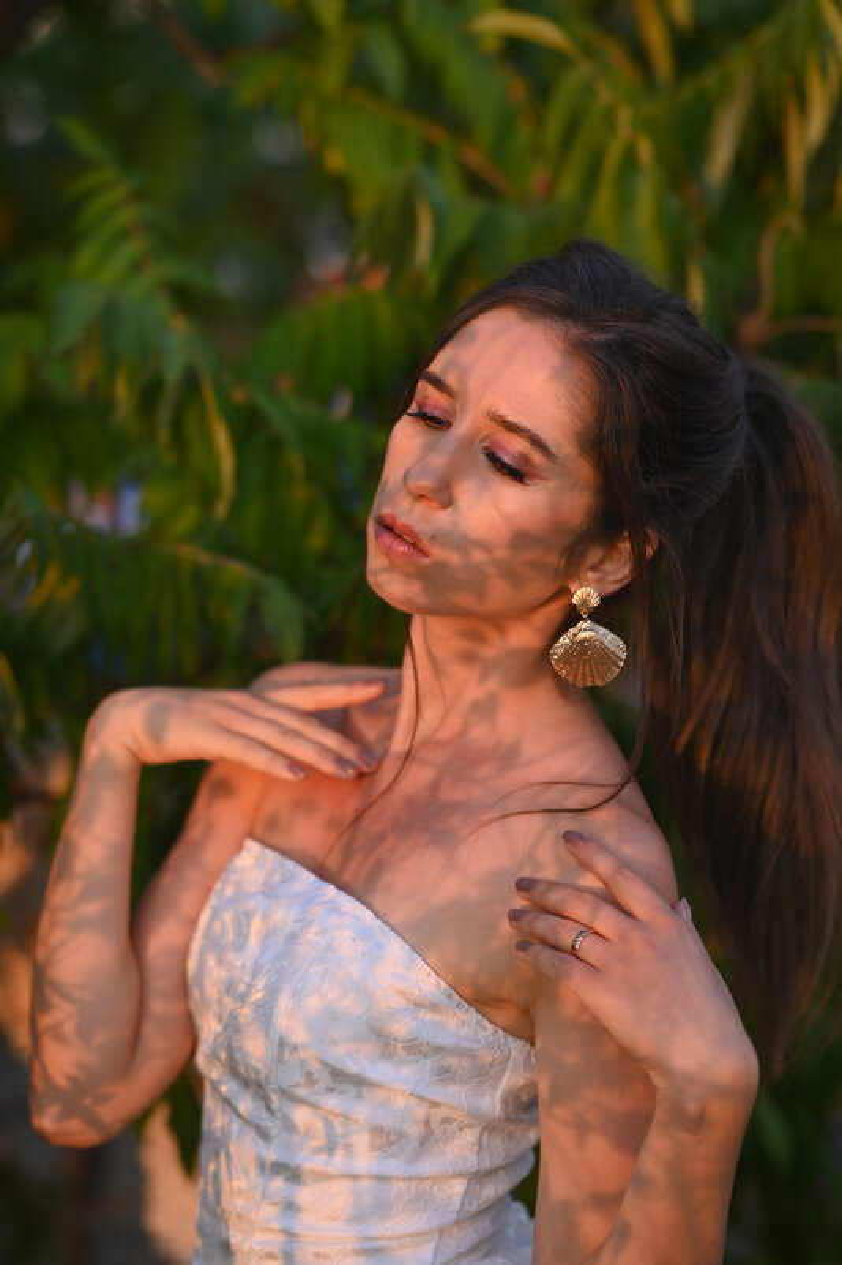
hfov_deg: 16.1
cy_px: 632
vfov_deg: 23.9
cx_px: 421
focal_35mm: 85
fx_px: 2984
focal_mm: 85
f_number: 2.5
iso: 100
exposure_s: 1/250
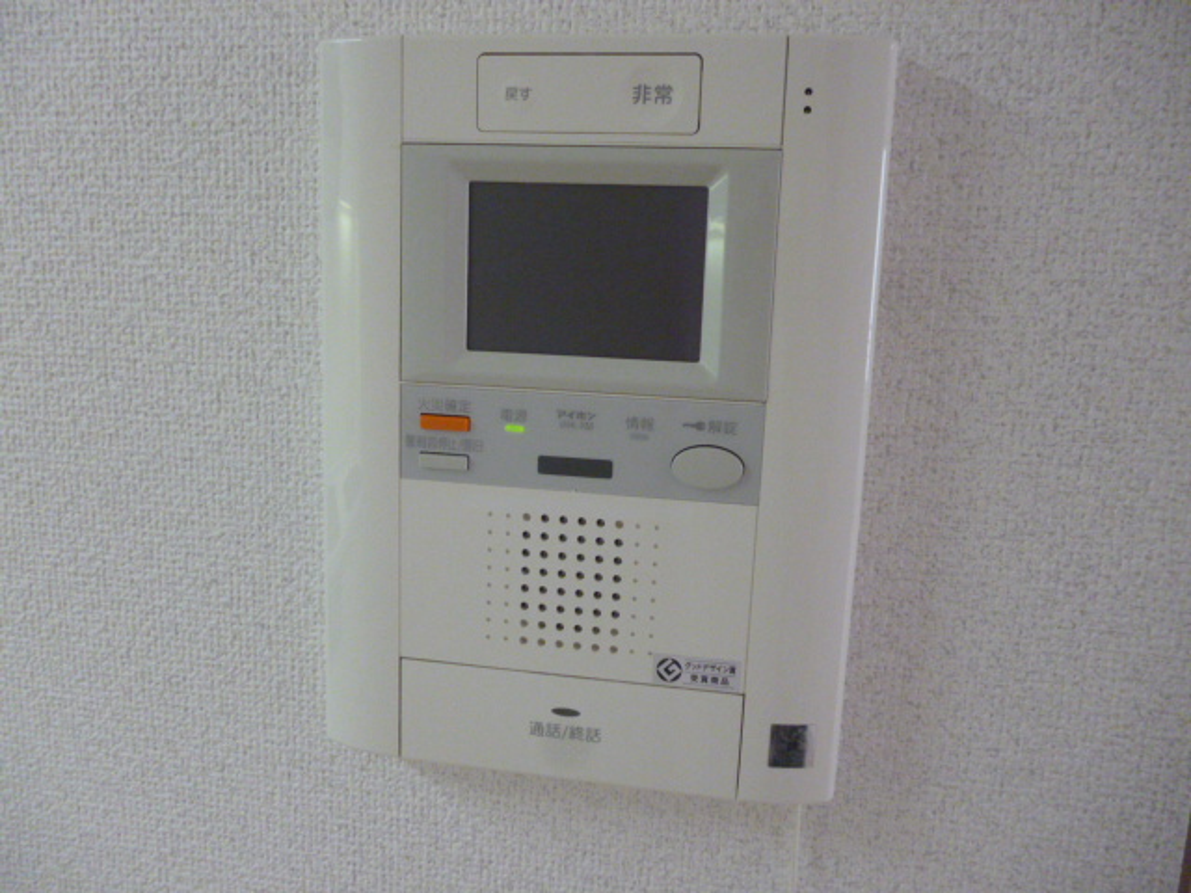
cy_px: 446
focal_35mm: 28
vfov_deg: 49.7
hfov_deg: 63.4
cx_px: 596
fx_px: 963
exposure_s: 1/50
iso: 800
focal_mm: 5
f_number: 3.1
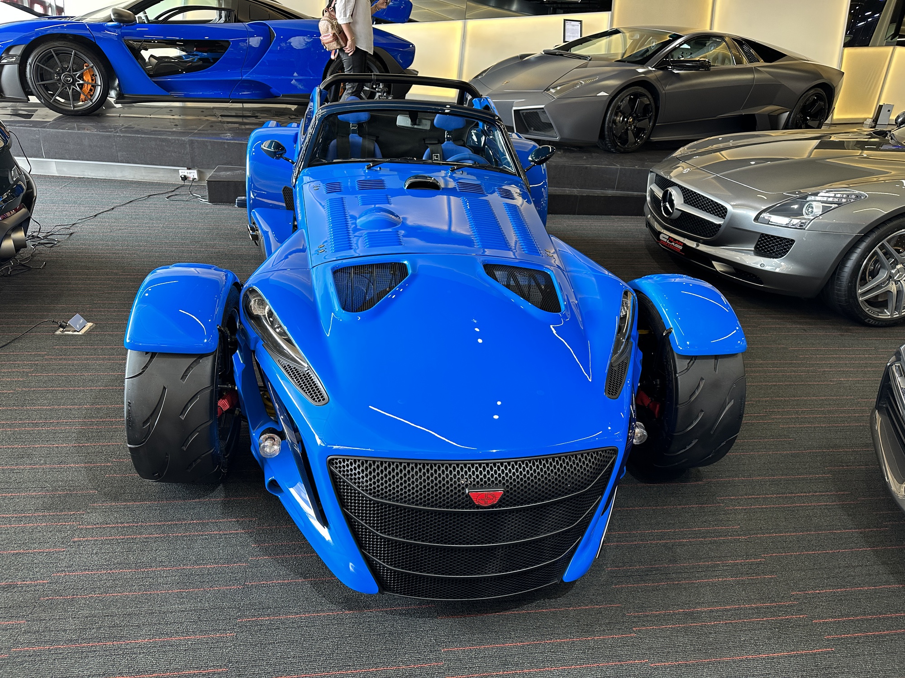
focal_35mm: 24
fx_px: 627
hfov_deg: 71.6
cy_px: 339
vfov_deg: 56.8
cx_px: 452
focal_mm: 6.86
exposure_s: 1/100
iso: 160
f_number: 1.78
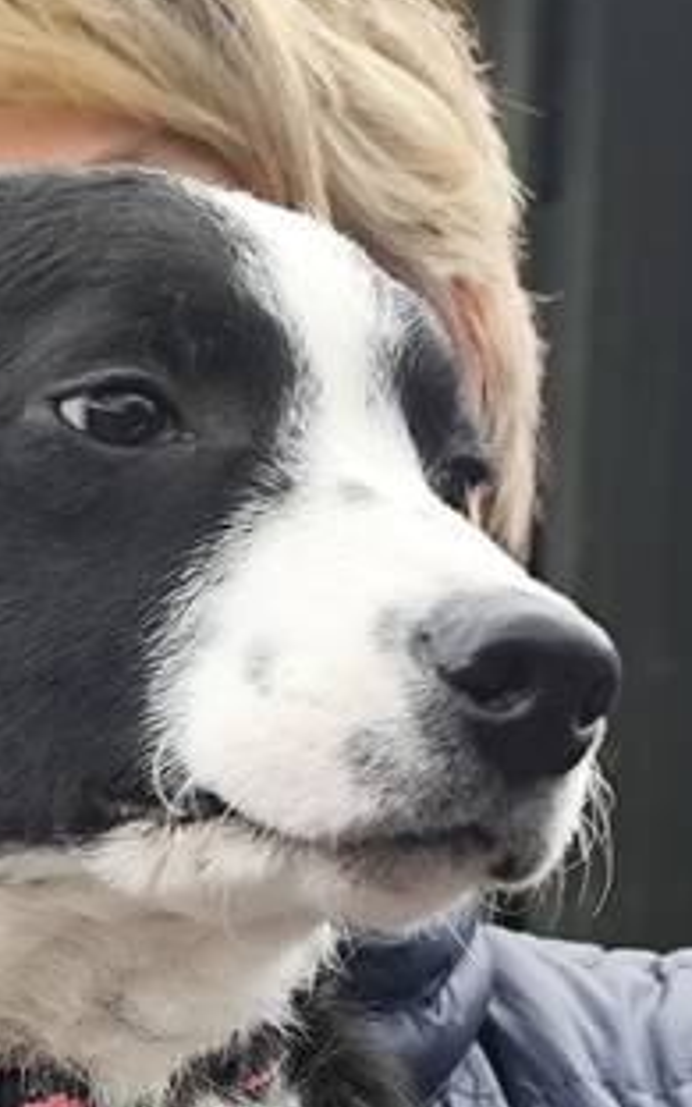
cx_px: -145
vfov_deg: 11.8
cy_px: 1394
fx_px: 5220
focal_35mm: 173
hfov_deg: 7.5
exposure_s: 1/146
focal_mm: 6.19
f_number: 1.65
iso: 50
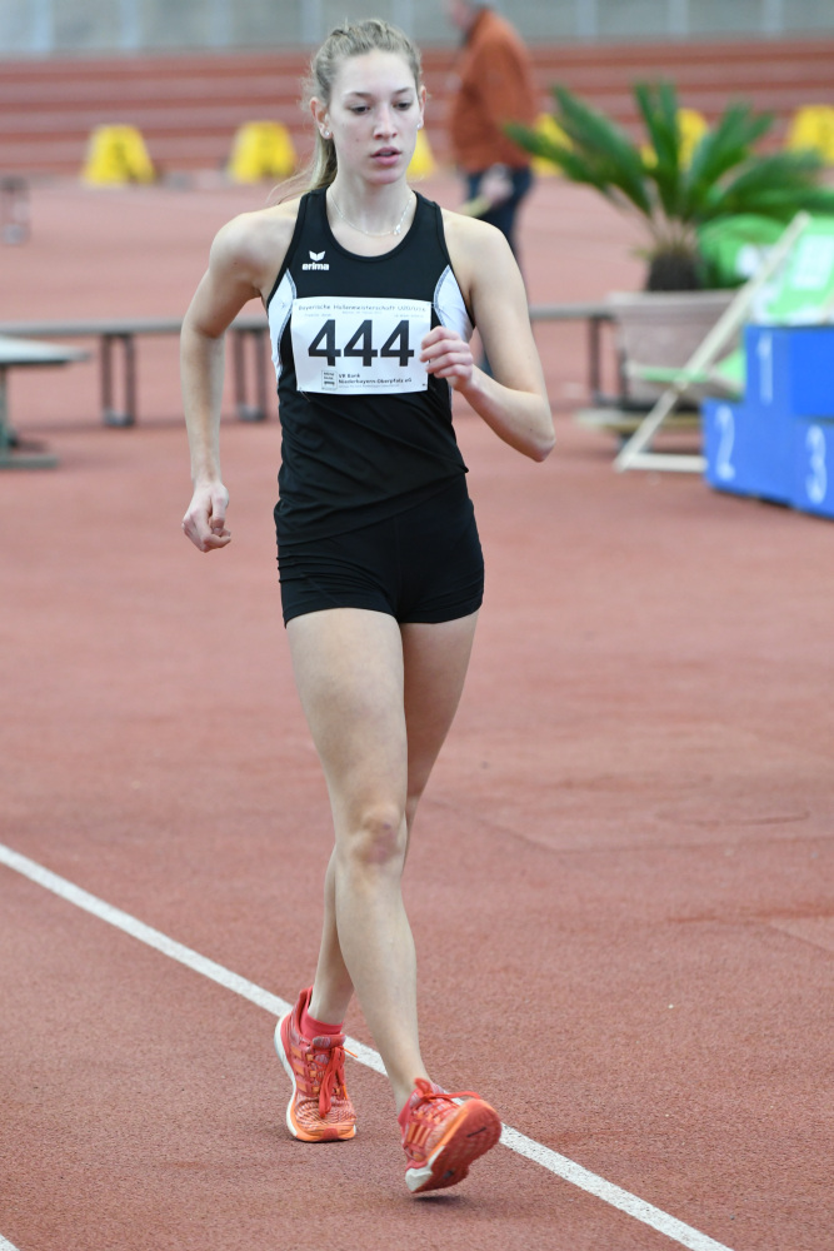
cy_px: 626
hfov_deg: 5.9
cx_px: 417
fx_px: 8076
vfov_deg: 8.9
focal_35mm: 232
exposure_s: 1/250
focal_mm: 155
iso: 2200
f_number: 4
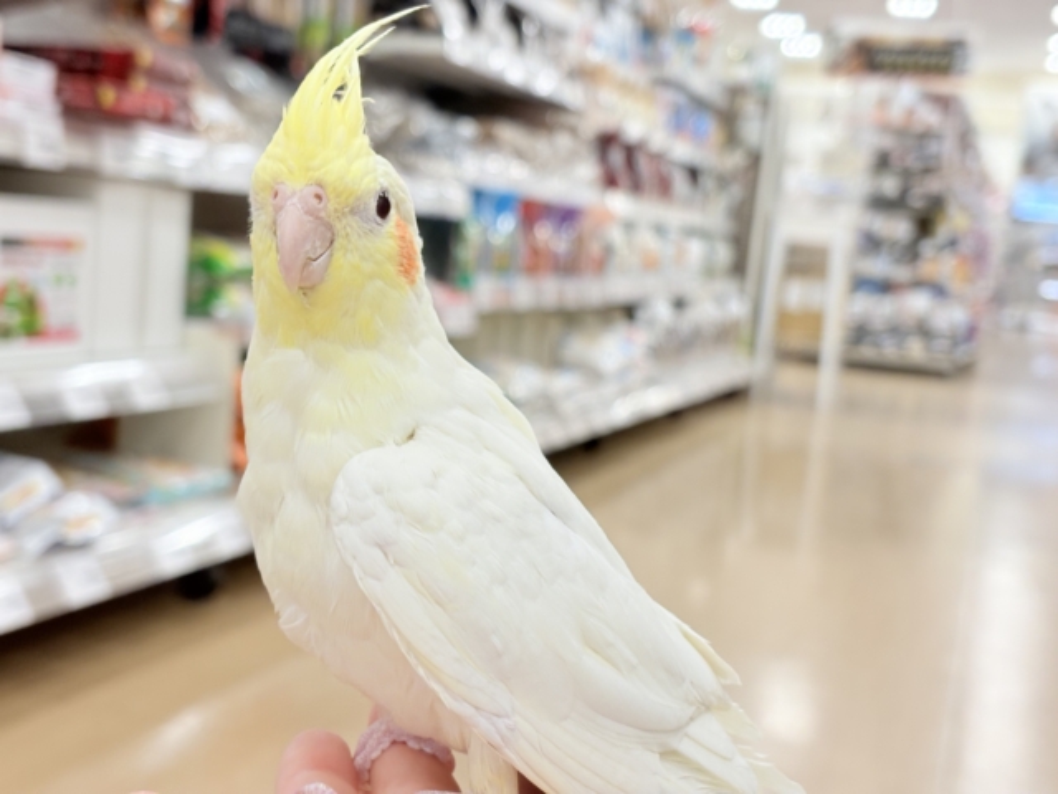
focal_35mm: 52
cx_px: 529
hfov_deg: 36.8
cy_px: 397
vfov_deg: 28.0
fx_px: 1589
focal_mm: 5.96
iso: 50
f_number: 1.6
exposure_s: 1/50
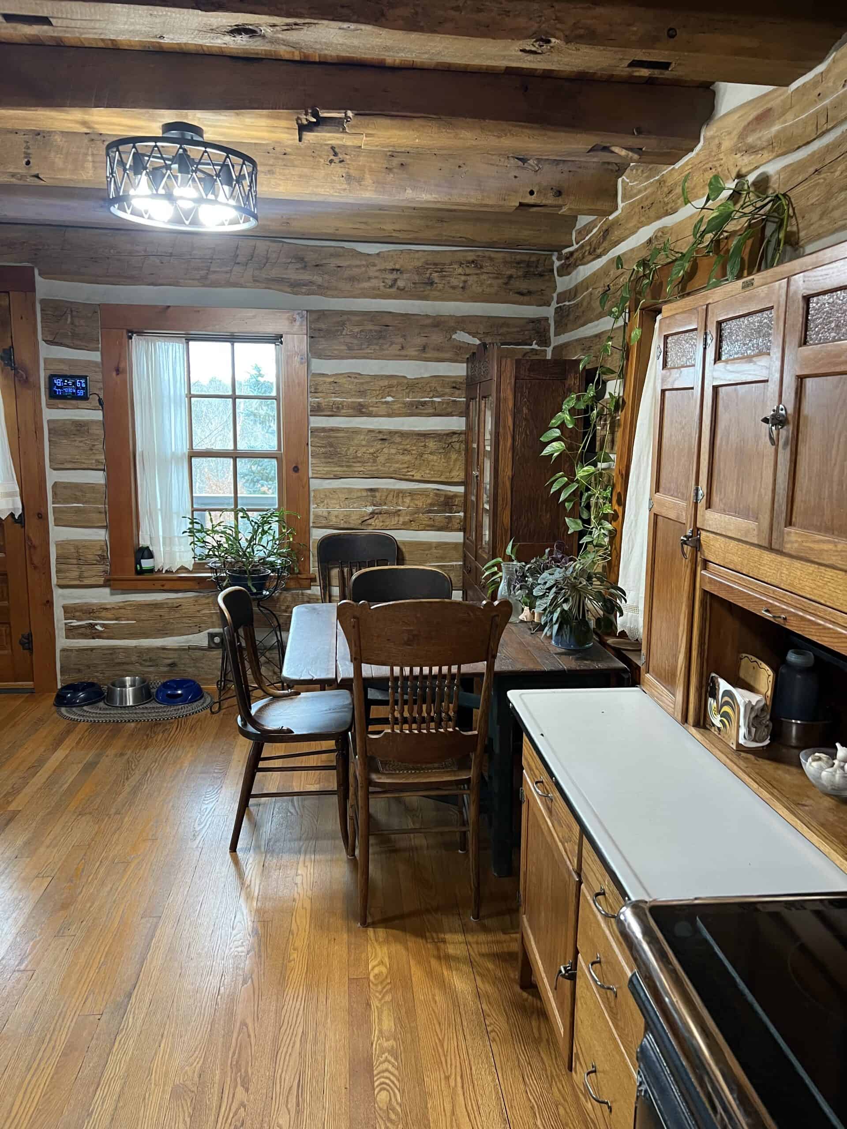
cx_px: 424
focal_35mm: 26
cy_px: 564
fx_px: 848
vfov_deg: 67.3
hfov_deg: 53.1
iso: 200
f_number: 1.5
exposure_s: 1/60
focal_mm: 5.7
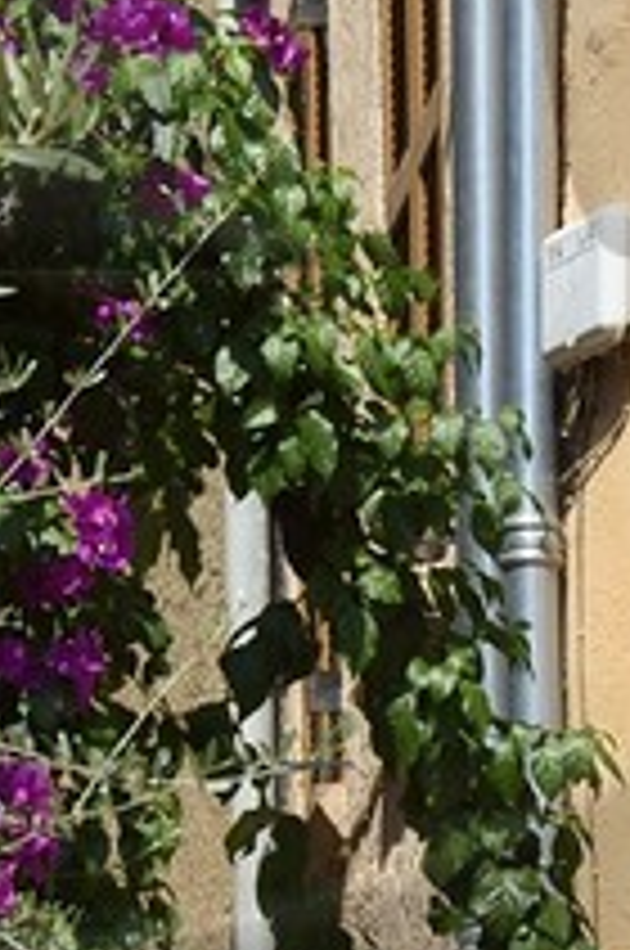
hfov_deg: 2.6
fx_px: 13984
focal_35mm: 531
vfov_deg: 3.9
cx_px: -56
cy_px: -279
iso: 200
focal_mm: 70
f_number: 14
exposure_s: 1/200
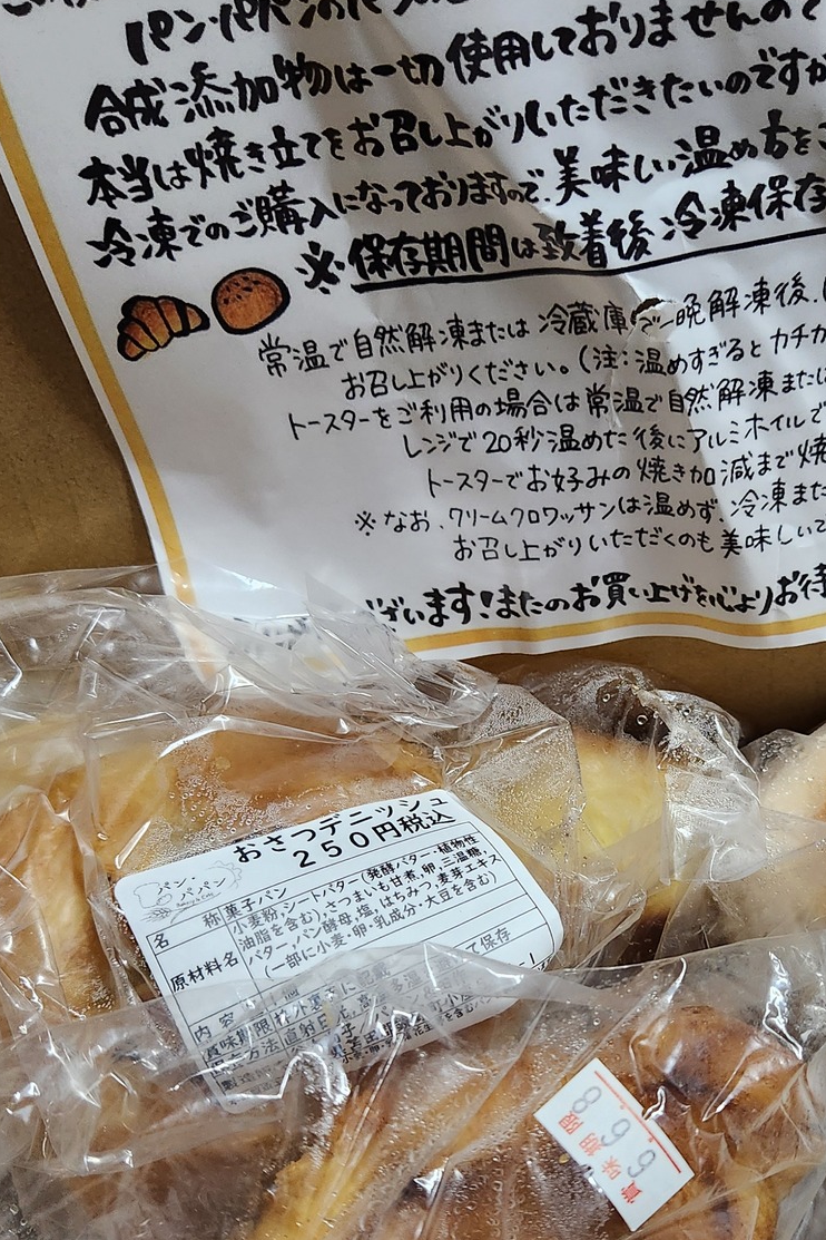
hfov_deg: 30.8
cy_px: 823
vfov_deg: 44.8
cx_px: 598
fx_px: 1480
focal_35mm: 43
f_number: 1.8
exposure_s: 1/120
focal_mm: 5.4
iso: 400
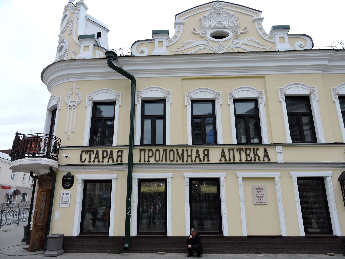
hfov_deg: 71.6
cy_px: 130
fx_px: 239
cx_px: 172
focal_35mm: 24
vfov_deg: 56.8
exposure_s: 1/500
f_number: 3.3
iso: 100
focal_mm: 4.3
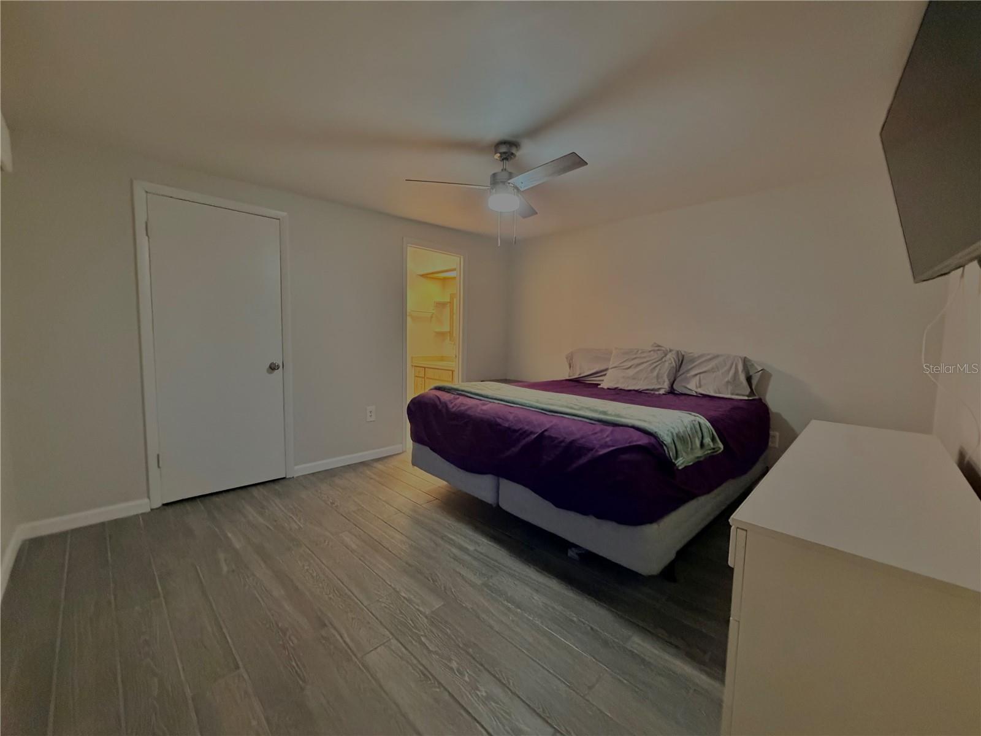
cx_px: 490
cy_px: 368
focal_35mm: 14
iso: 800
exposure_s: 1/60
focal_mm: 2.22
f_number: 2.2
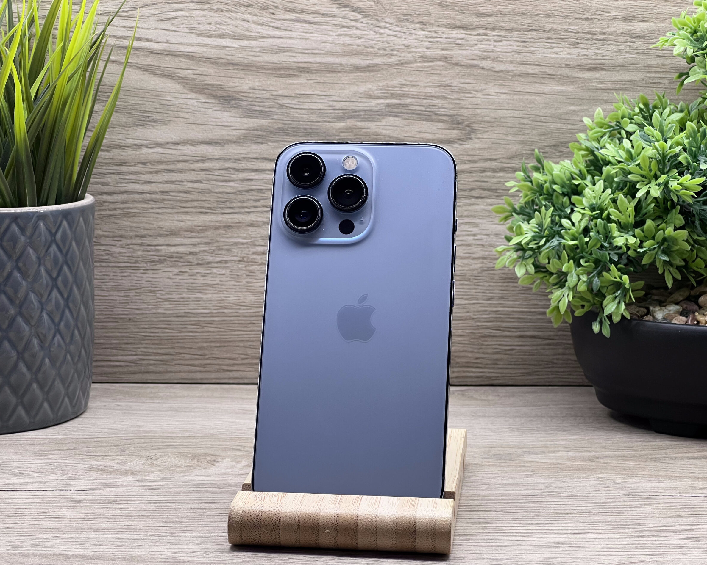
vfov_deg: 18.9
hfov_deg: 23.6
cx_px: 358
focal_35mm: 81
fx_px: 1695
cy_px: 280
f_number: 2.8
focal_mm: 9
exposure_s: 1/100
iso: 80
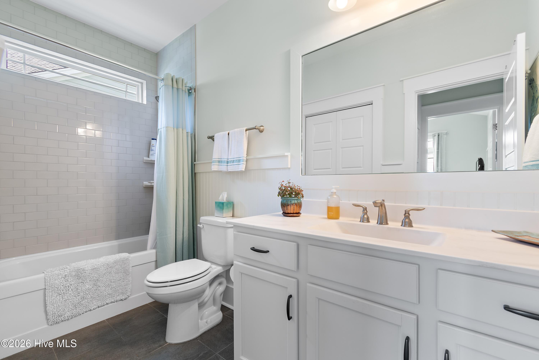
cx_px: 270
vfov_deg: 77.3
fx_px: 225
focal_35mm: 15
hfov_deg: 100.4
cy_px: 180
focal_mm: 10
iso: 100
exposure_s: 1/5
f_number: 4.5
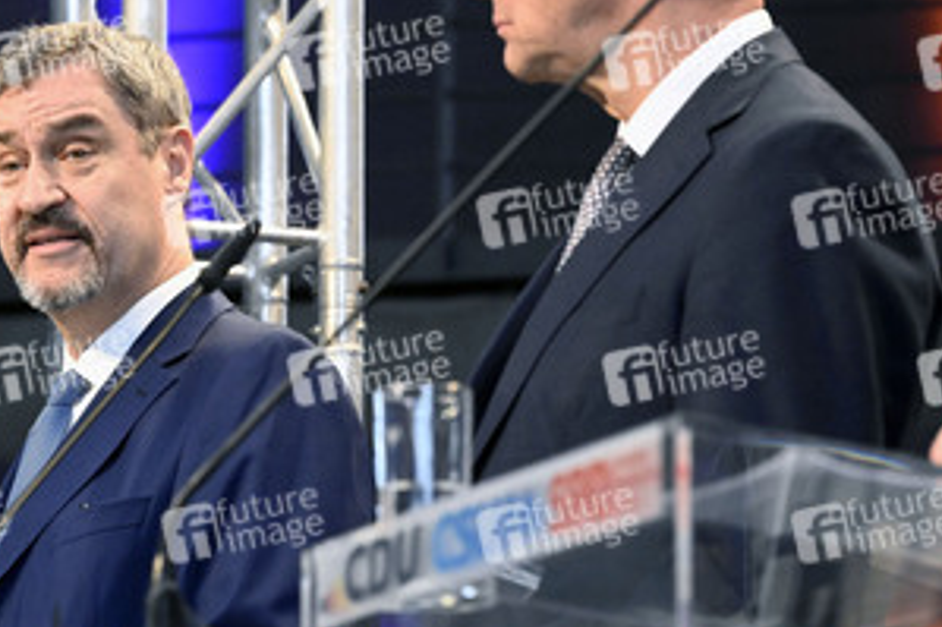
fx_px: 7898
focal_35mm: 302
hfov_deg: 6.8
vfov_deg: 4.5
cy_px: 290
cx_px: 285
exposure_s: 1/640
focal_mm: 200
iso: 12800
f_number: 8
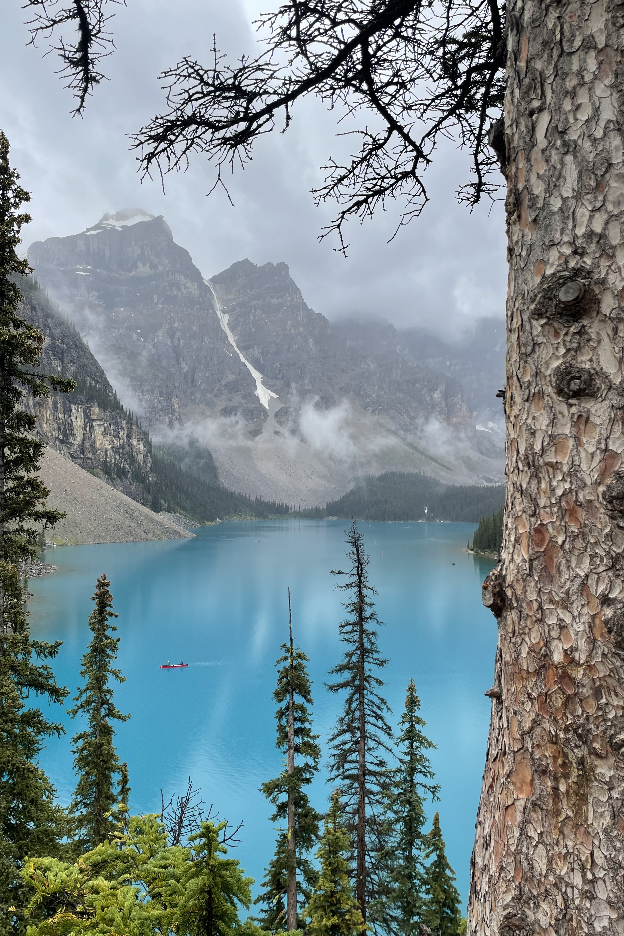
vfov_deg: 65.5
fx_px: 728
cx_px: 280
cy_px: 456
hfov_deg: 46.3
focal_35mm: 28
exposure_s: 1/1667
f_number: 1.6
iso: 32
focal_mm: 4.2
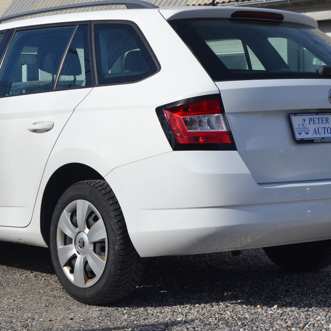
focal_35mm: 90
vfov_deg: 19.3
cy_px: 148
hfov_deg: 19.3
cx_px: 125
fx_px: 972
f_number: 9
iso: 100
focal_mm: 35
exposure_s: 1/320
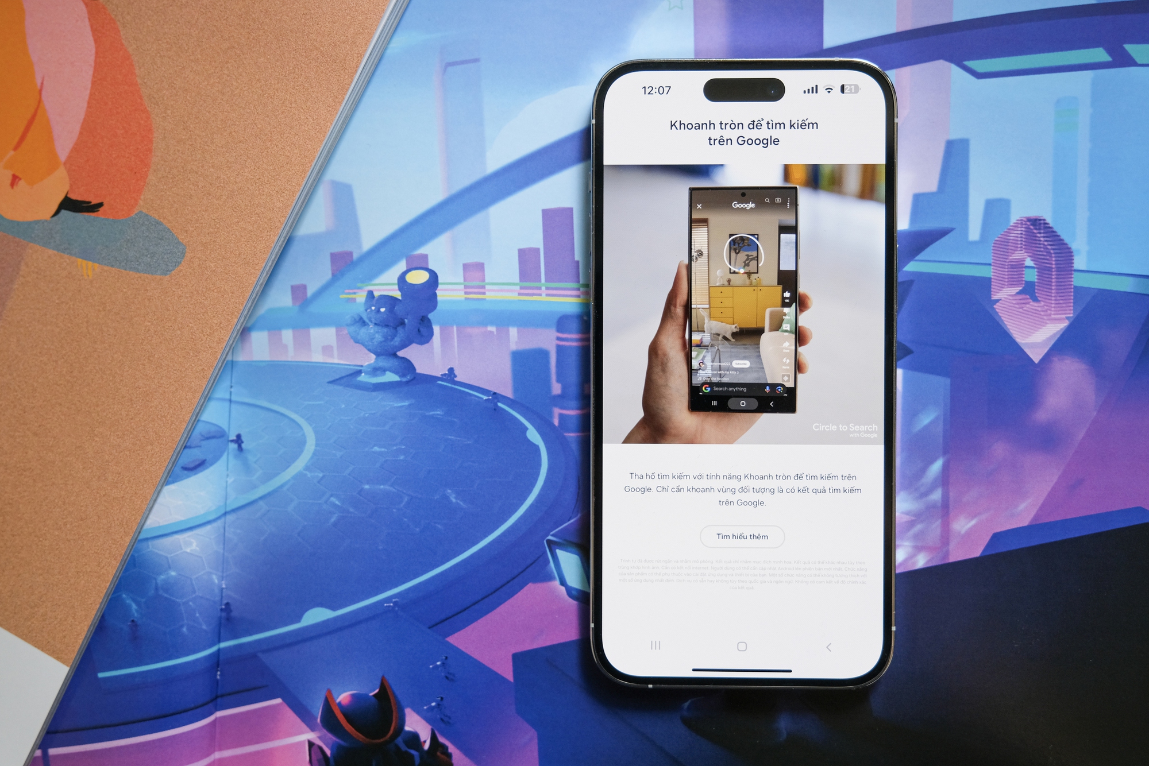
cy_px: 383
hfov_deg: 41.9
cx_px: 574
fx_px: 1500
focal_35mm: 47
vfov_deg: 28.7
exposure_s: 1/125
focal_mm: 31.1
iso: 800
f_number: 2.8
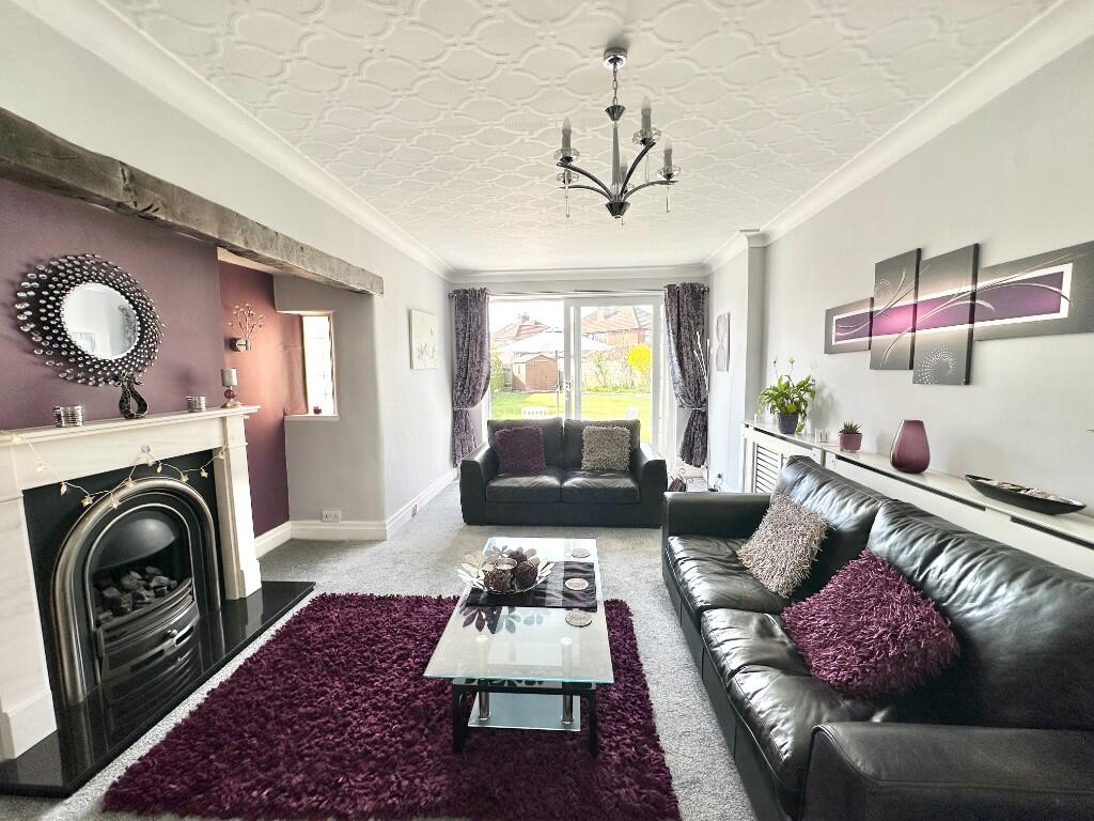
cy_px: 410
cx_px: 547
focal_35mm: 14
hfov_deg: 102.1
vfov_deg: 85.7
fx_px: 442
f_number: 2.2
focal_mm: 2.22
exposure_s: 1/134
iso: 40
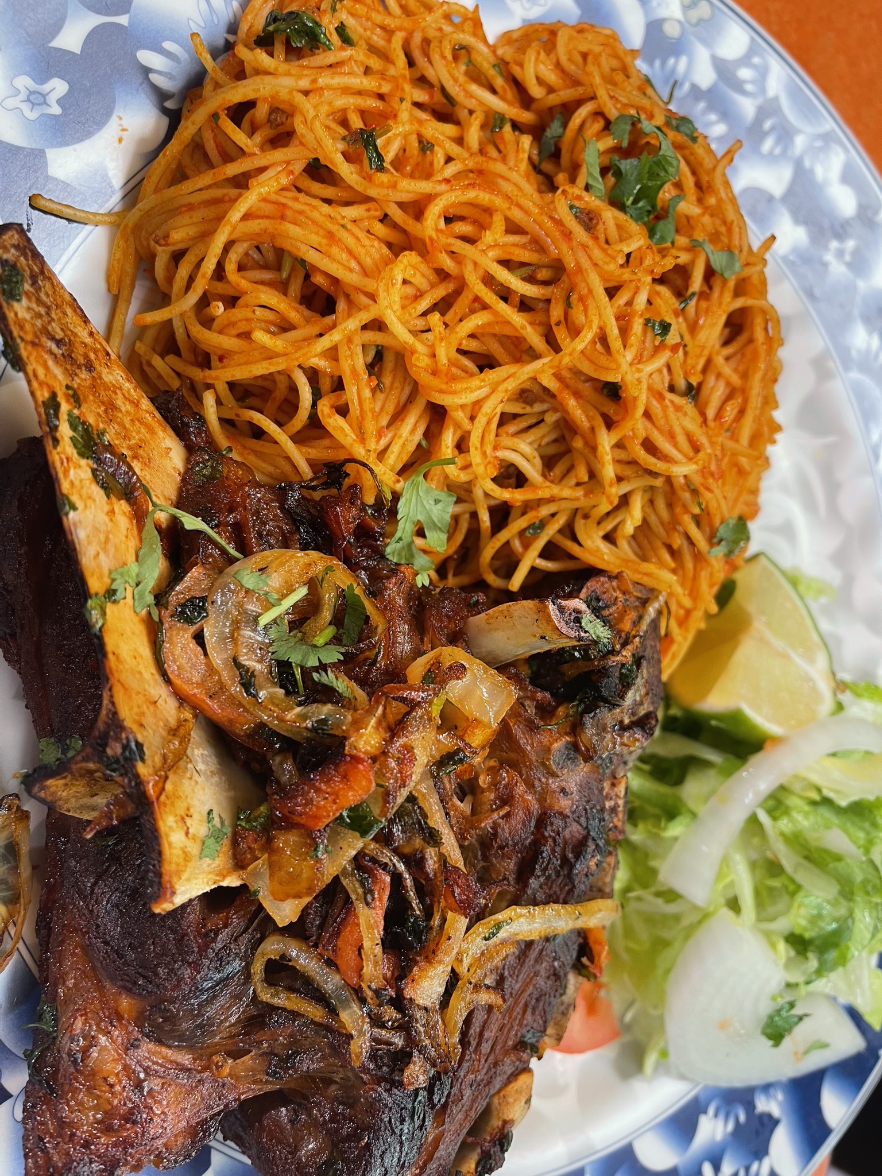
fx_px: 883
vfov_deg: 67.3
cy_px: 588
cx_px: 441
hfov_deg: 53.1
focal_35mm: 26
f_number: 1.6
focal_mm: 5.1
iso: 80
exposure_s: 1/60
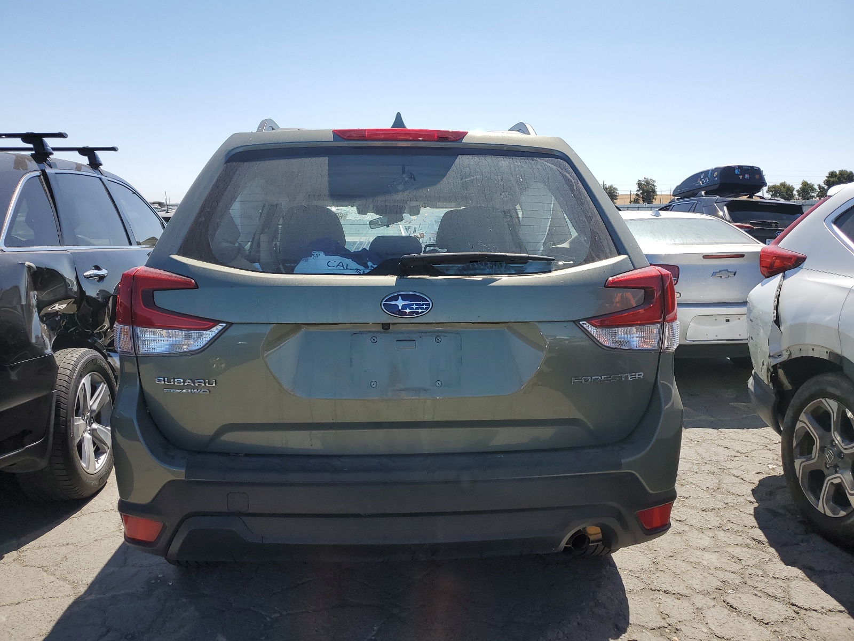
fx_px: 641
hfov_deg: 67.3
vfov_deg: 53.1
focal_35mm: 26
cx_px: 427
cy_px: 320
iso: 50
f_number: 1.5
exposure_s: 1/3333
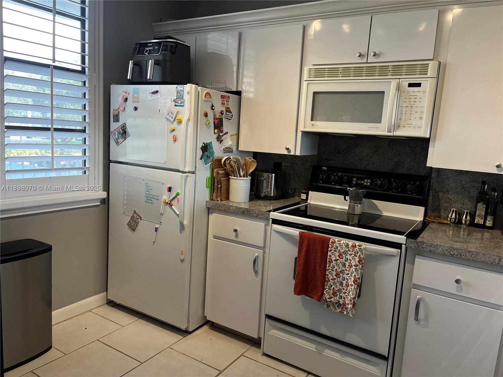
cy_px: 188
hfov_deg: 67.3
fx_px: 378
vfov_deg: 53.1
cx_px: 252
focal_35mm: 26
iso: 125
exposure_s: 1/120
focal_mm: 5.1
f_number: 1.6
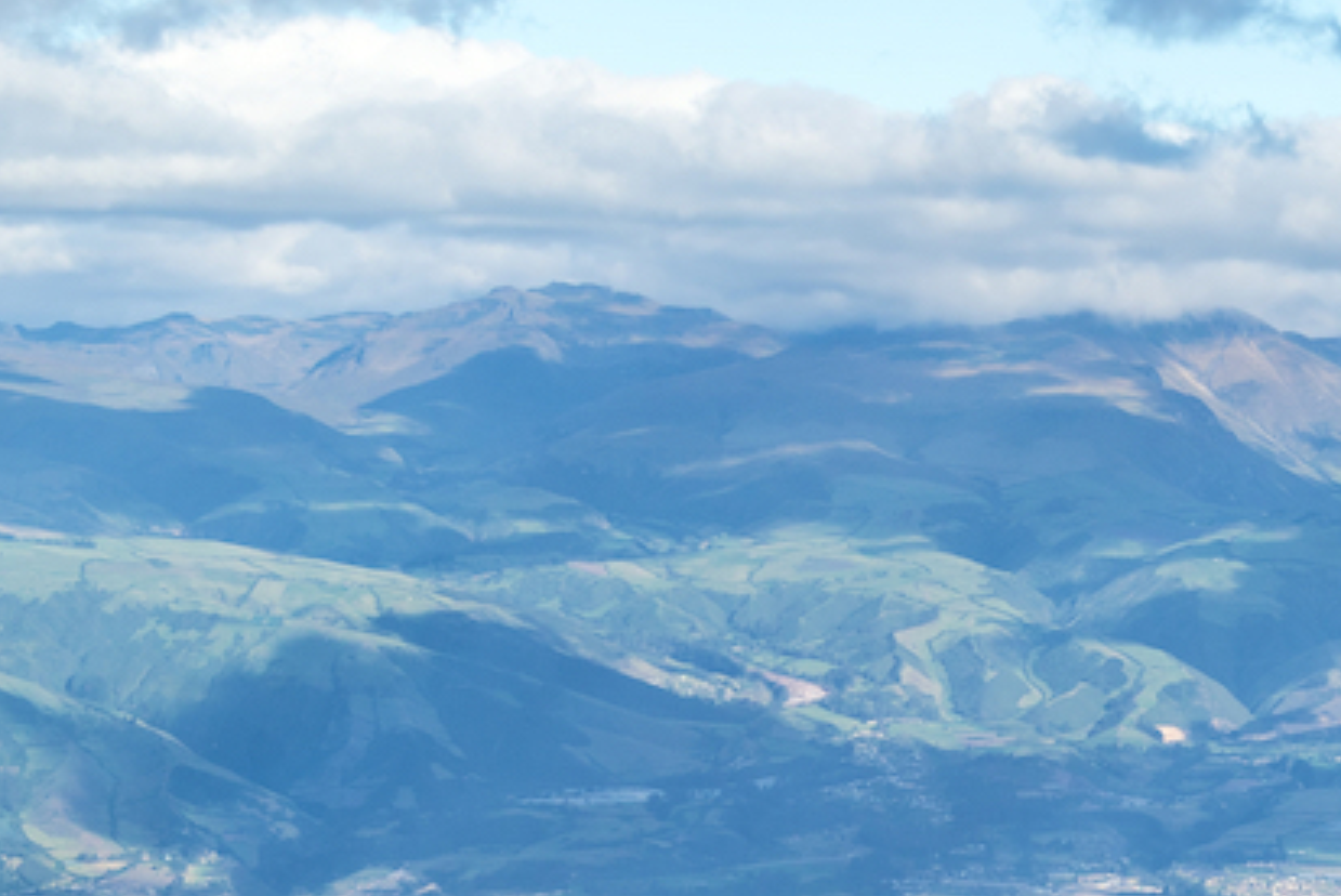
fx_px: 8871
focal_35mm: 238
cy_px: 765
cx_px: 1588
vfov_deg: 5.8
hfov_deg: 8.6
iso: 200
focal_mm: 82
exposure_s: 1/400
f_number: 8
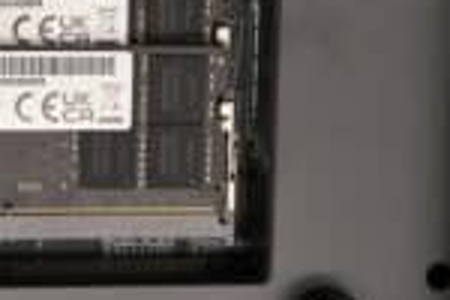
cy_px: 36
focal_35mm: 91
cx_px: 51
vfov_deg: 14.9
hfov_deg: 21.9
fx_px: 1137
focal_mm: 23
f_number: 4
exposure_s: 1/160
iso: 320
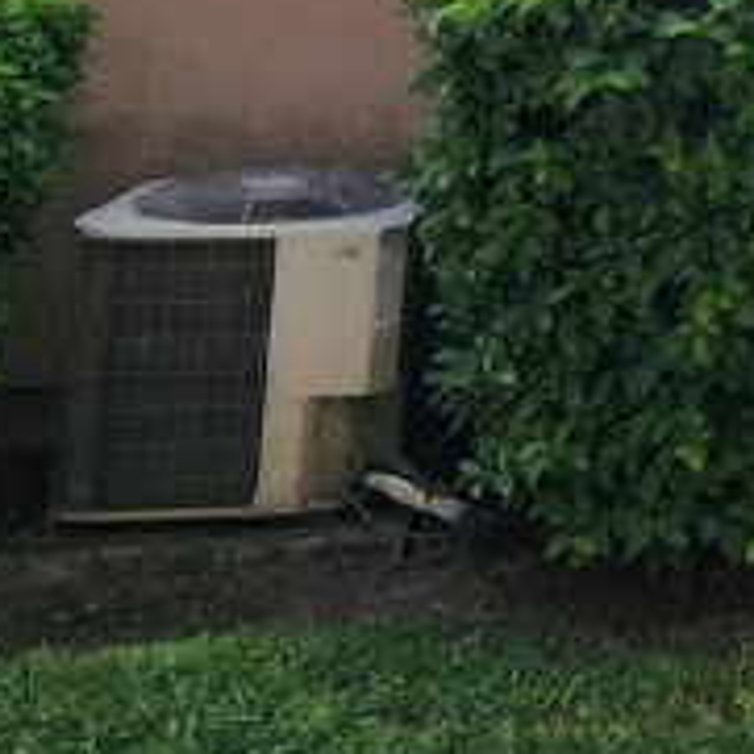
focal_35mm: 65
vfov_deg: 23.1
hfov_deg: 21.5
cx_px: 1175
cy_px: -262
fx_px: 1602
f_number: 2.2
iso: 50
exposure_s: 1/2271
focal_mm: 2.2
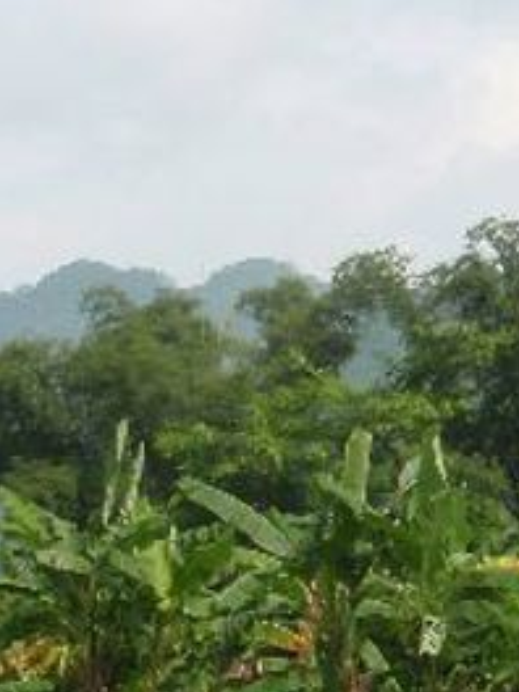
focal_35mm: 225
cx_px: 708
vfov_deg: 8.8
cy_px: 540
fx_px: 4498
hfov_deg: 6.5
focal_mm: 10.43
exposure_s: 1/320
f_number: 4.5
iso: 64
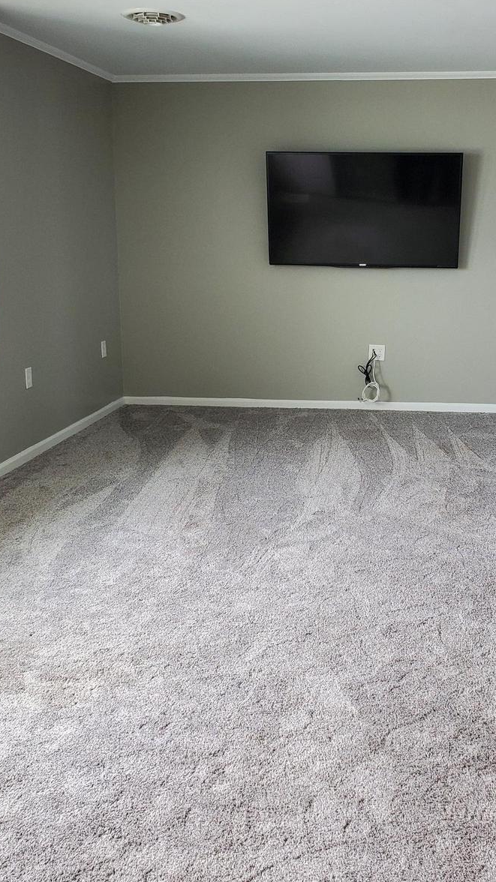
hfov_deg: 31.7
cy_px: 379
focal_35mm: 37
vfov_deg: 53.8
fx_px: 866
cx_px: 328
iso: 160
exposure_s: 1/120
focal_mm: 4.3
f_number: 2.4
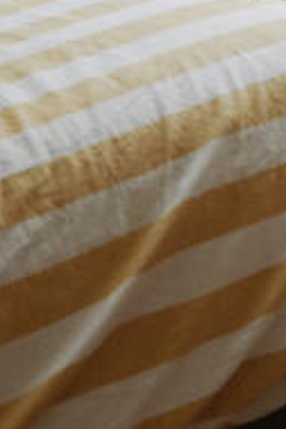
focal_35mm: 130
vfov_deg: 14.2
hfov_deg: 10.5
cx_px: 211
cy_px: -310
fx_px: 1549
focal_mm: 24
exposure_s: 1/80
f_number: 5.6
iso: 800
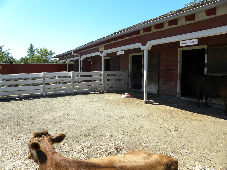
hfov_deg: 67.3
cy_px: 85
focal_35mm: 26
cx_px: 114
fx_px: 170
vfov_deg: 53.1
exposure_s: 1/195
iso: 64
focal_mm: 4.6
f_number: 5
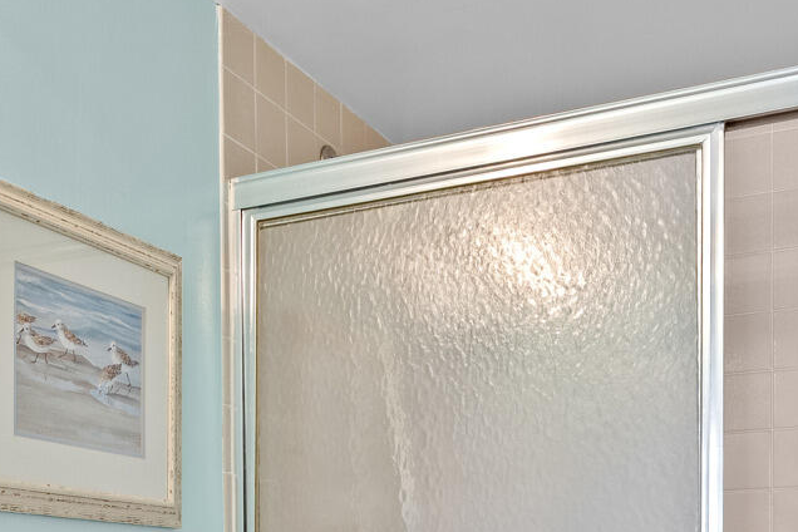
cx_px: 275
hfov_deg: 35.9
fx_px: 1219
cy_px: 597
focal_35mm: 55
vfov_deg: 23.0
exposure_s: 1/5
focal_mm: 14
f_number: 8
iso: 500
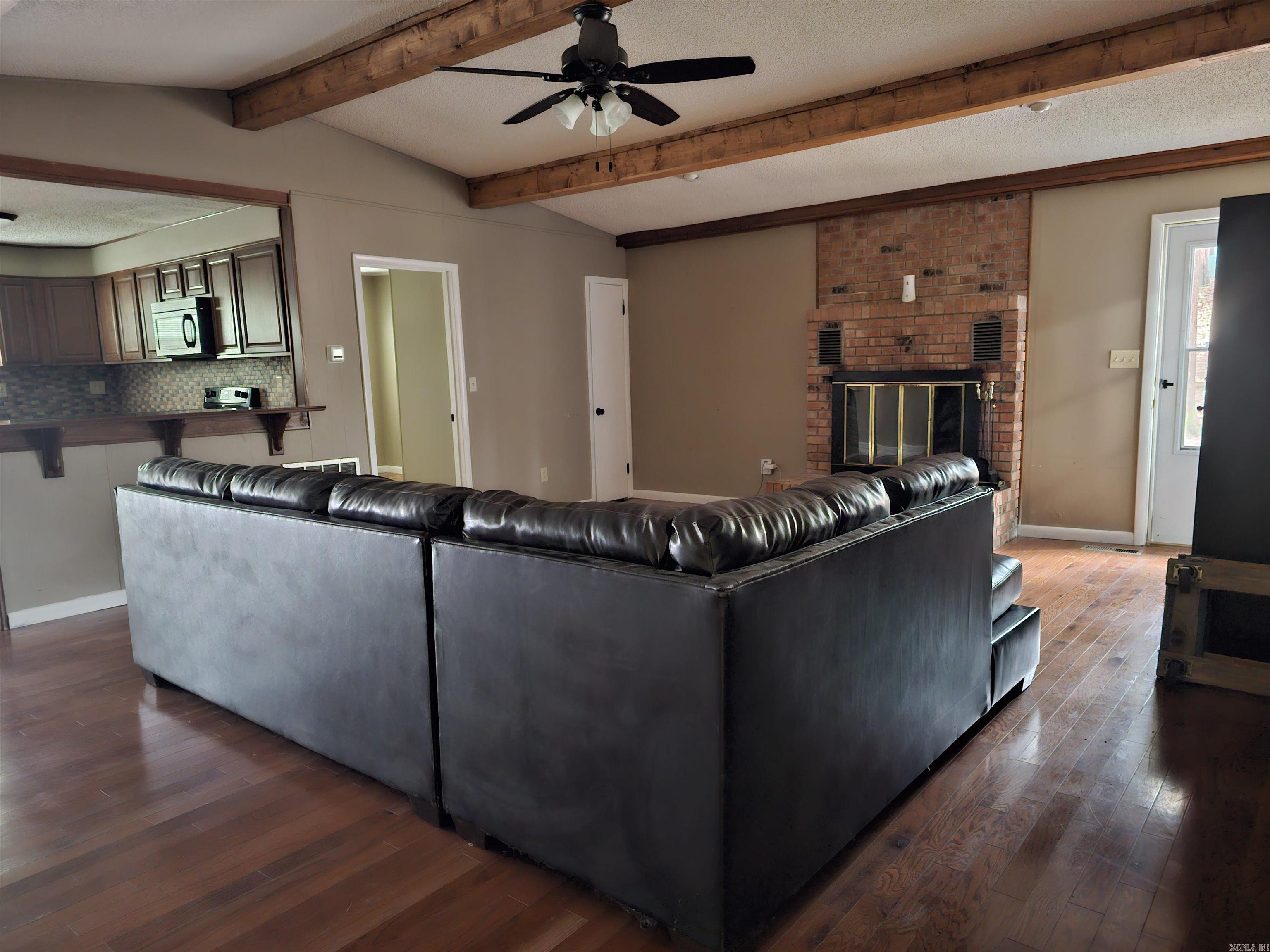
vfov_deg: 58.9
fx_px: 844
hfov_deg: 73.9
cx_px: 635
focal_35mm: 23
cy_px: 476
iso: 1250
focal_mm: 6.3
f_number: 1.7
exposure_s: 1/15
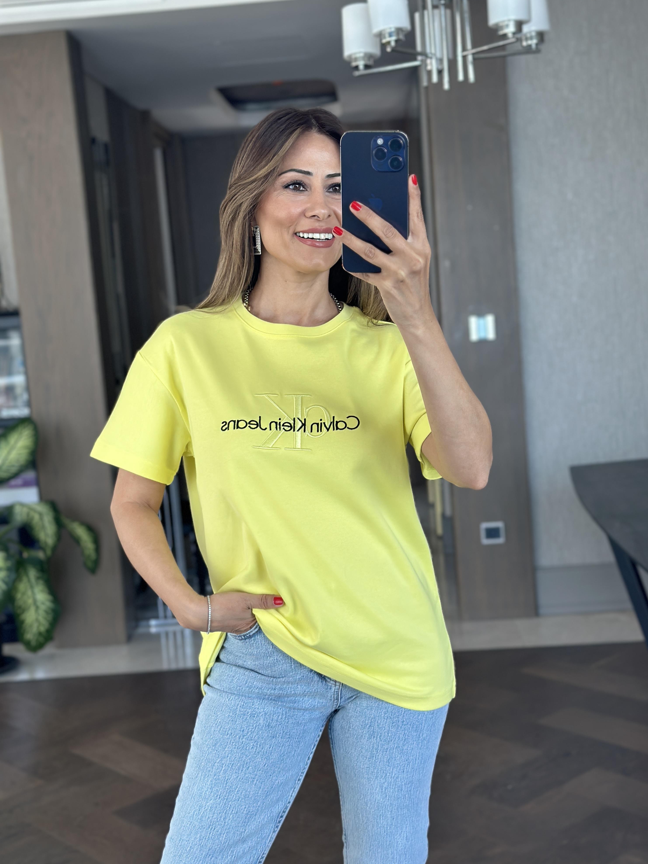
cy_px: 435
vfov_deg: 38.9
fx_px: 1223
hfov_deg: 29.7
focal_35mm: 49
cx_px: 331
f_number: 1.78
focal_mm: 6.86
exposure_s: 1/172
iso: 100
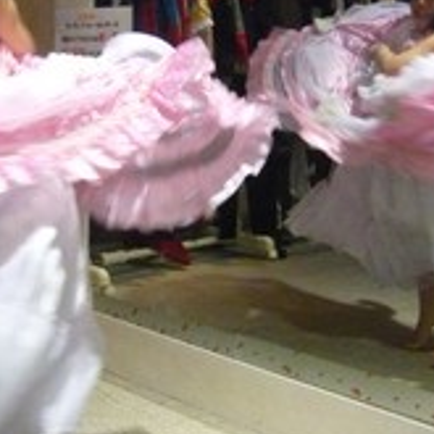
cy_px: 174
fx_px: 851
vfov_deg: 28.5
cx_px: 160
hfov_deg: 28.5
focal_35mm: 60
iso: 800
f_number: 2.8
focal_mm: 4.6
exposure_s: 1/100
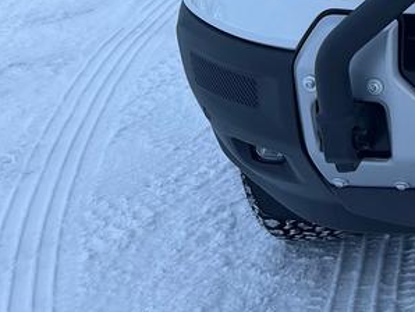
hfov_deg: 16.5
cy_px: -61
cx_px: 710
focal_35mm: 103
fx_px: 1236
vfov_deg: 14.0
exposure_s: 1/943
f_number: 1.78
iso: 80
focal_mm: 6.76
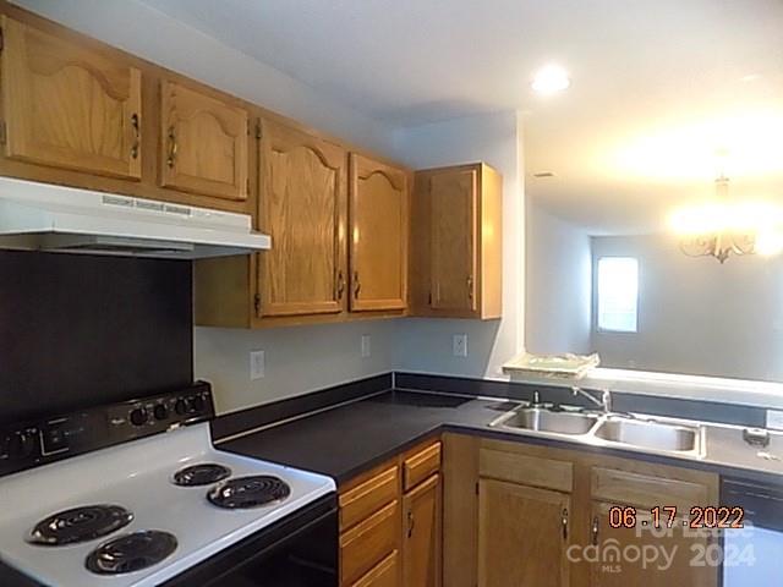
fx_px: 520
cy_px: 294
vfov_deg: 58.9
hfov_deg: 73.9
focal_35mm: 23
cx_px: 392
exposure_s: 1/30
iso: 360
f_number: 3.1
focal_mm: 4
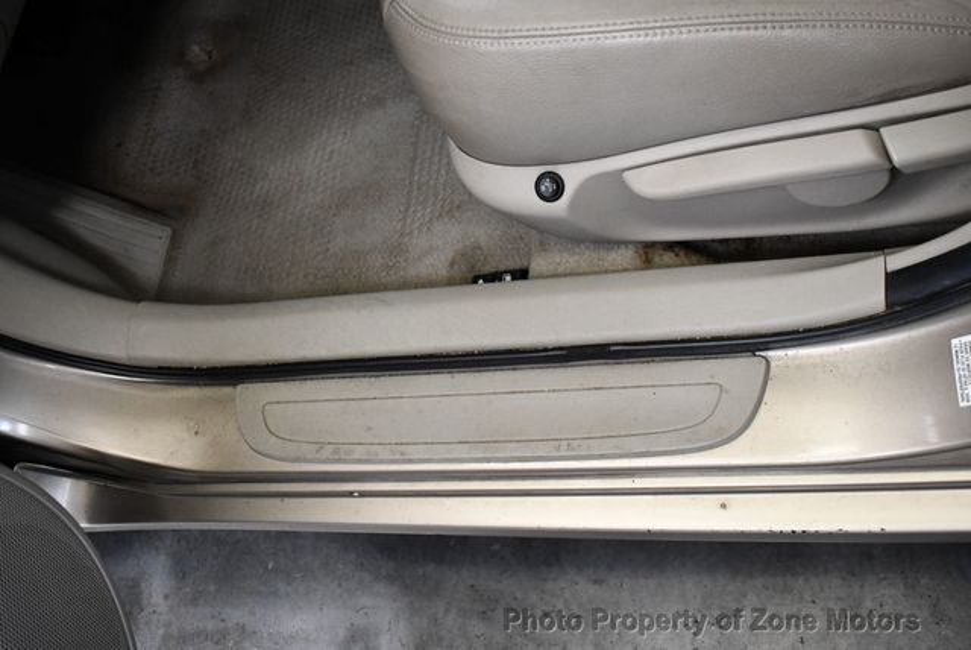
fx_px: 972
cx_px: 486
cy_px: 325
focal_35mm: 36
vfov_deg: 36.9
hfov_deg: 53.1
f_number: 3.5
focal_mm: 18
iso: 2000
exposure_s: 1/125
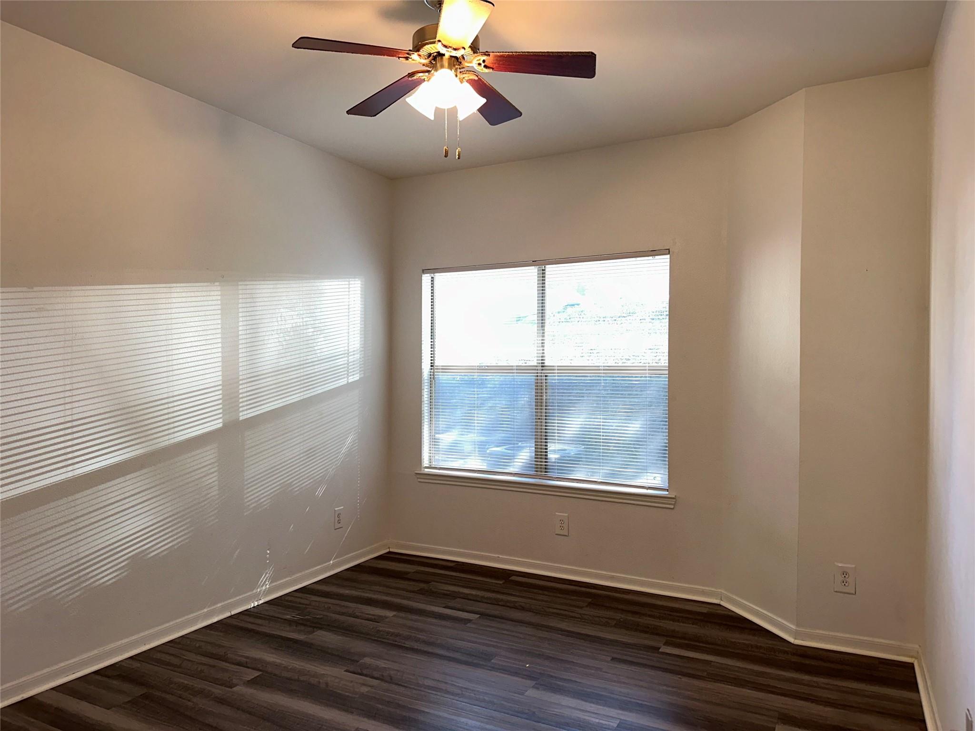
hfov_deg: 71.6
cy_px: 366
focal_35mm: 24
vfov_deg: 56.8
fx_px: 676
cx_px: 488
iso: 100
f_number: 1.78
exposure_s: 1/49
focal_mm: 6.86
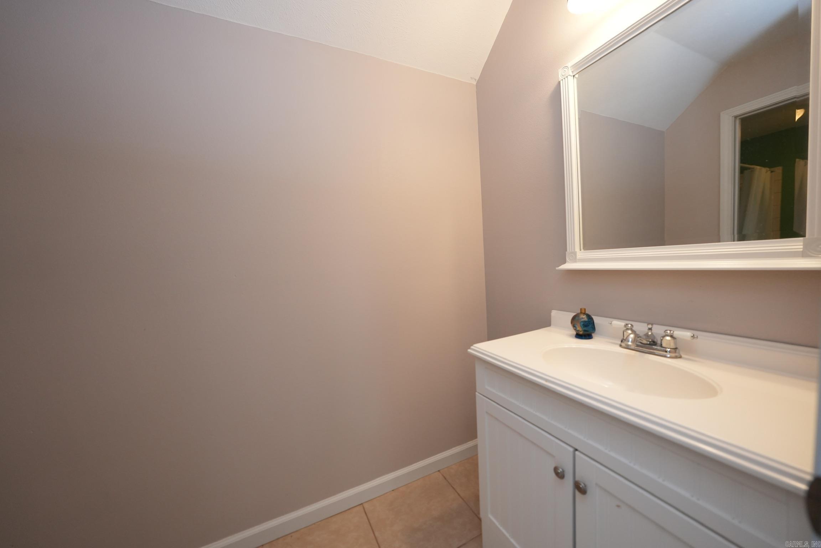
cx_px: 410
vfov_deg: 90.0
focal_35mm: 12
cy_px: 274
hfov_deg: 112.6
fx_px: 274
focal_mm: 12
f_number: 3.2
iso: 1600
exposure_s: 1/160
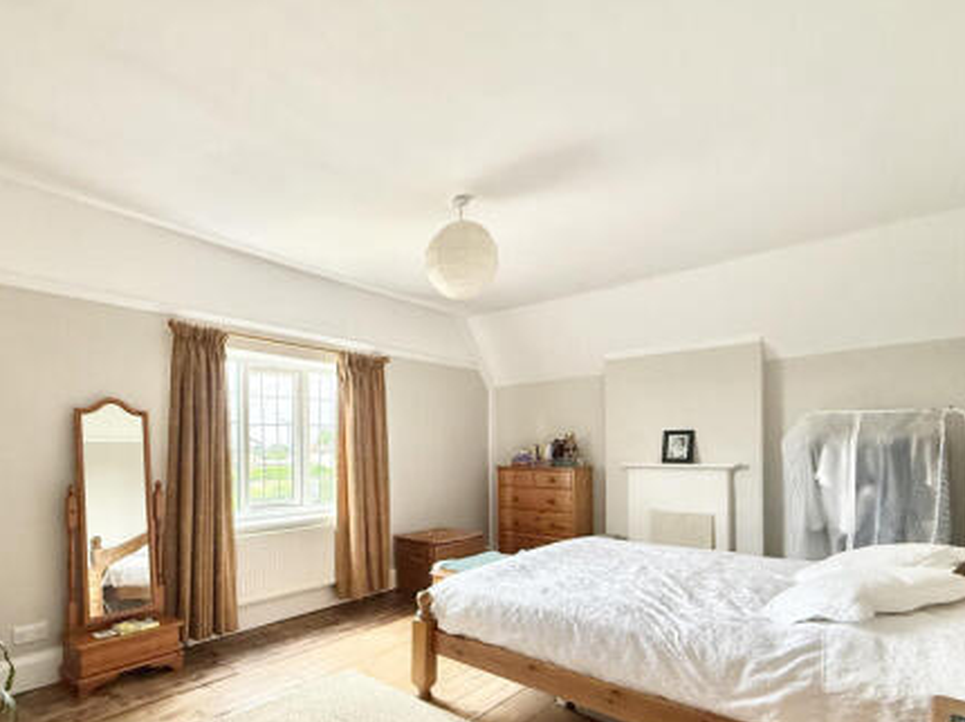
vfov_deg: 67.6
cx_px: 383
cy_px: 450
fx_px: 529
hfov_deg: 83.6
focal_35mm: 19
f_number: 2.2
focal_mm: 2.22
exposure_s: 1/99
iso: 250
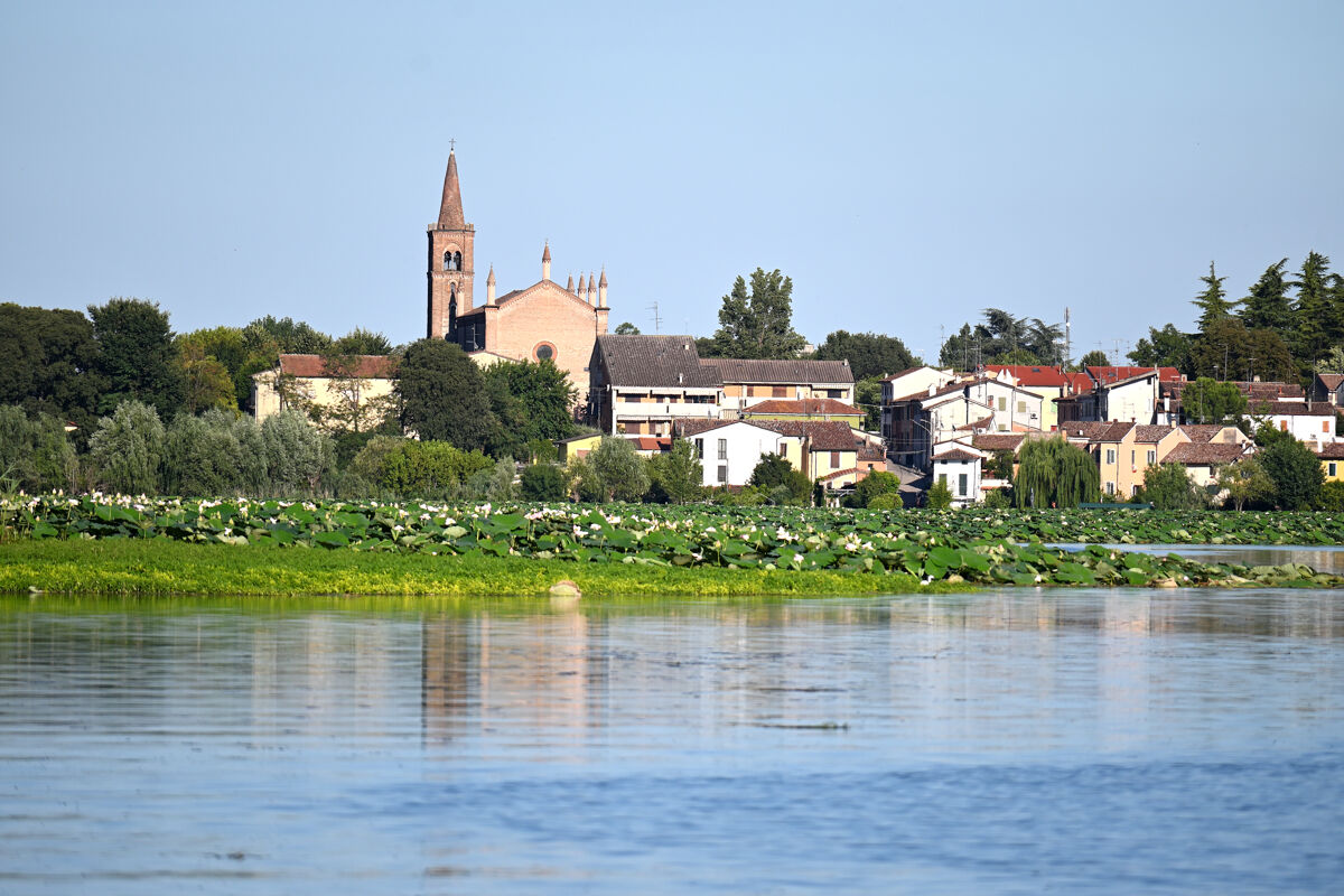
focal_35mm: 375
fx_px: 13999
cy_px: 448
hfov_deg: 5.5
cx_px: 672
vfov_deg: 3.7
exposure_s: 1/640
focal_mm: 250
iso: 100
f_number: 7.1
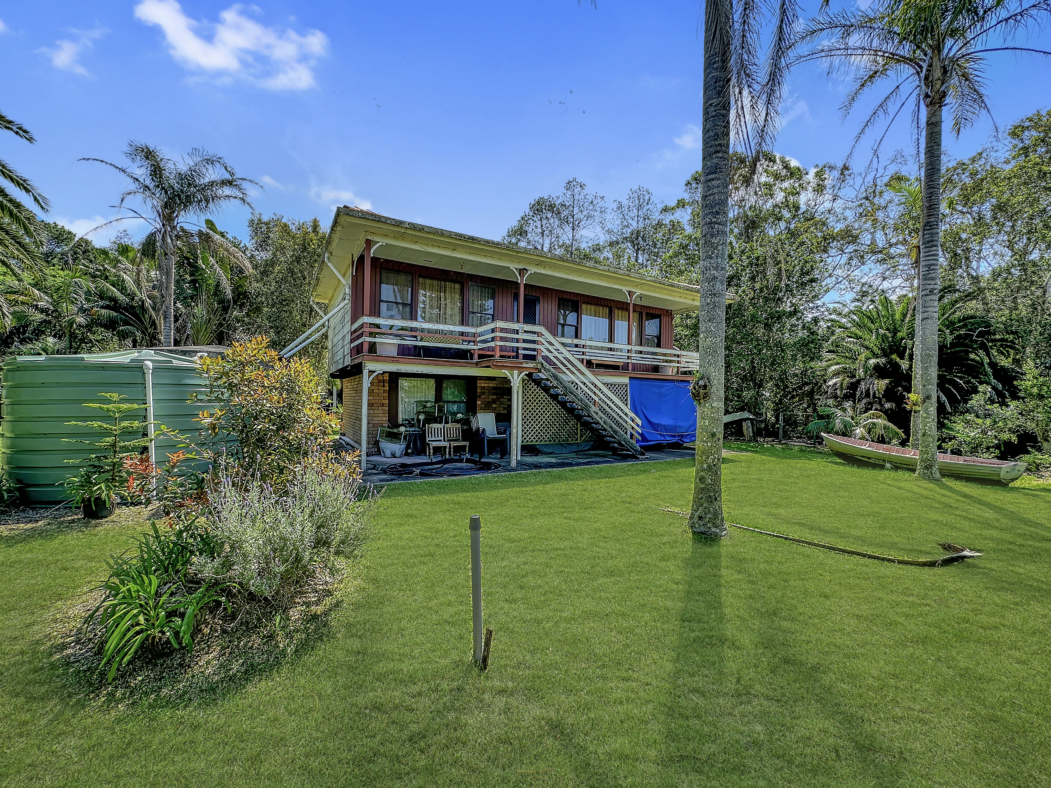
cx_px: 526
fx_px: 425
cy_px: 394
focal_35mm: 14
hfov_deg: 102.1
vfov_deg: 85.7
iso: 40
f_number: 2.2
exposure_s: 1/596
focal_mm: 2.22
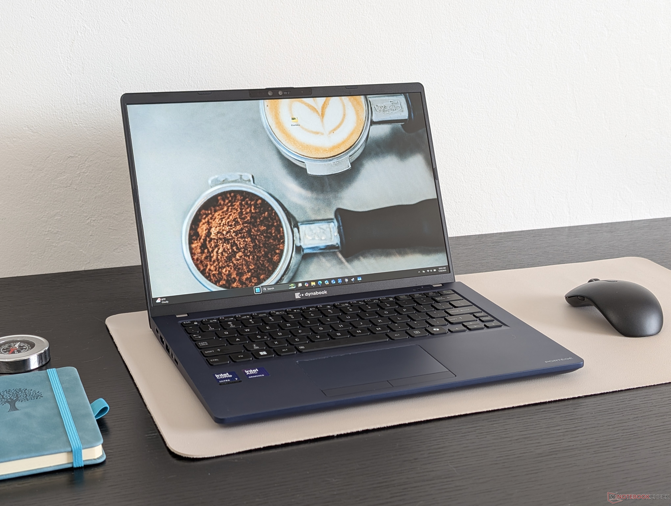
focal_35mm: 49
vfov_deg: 29.7
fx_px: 951
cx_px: 336
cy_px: 253
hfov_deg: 38.9
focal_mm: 6.9
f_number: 1.68
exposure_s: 1/25.9
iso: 37
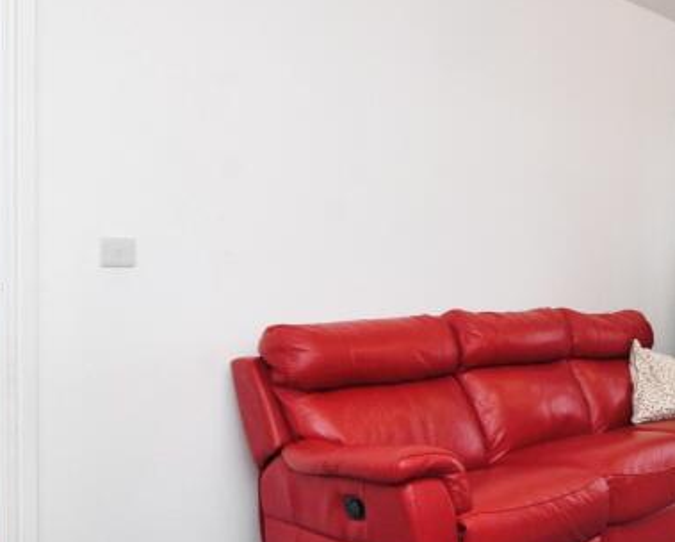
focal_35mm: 38
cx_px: 695
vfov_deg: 39.2
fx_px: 760
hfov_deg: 41.0
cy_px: 259
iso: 1250
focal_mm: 10
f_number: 8
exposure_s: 1/30
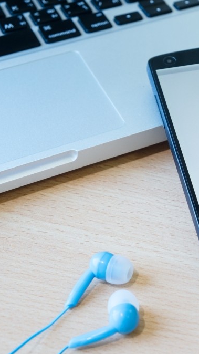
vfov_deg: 27.2
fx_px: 732
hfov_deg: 14.9
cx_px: 247
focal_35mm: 78
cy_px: 178
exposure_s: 1/15
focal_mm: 32.9
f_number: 6.4
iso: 400
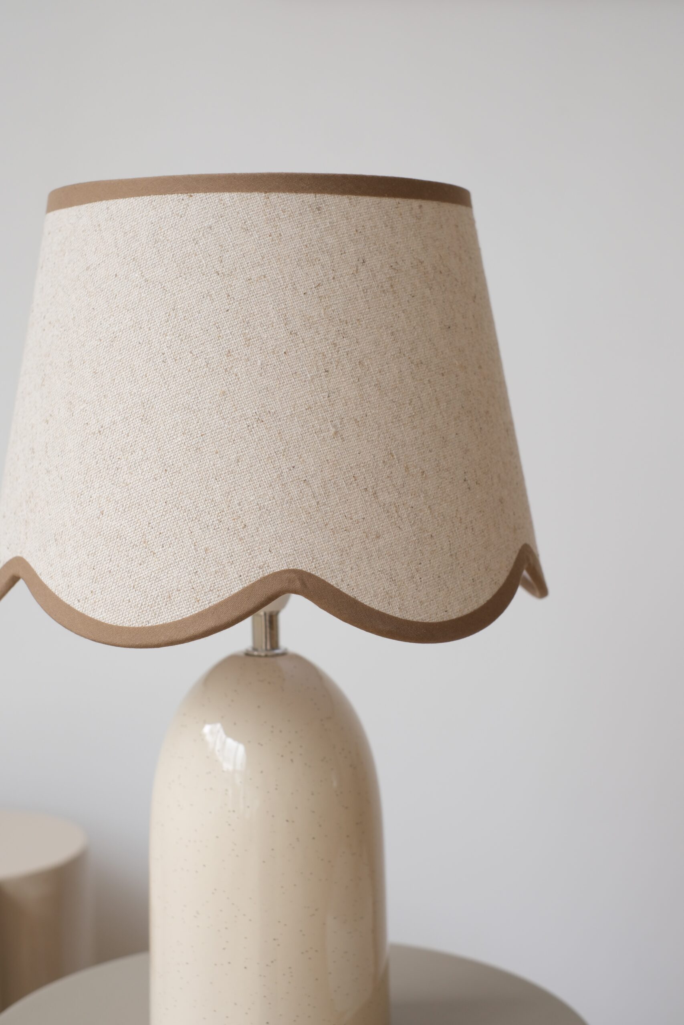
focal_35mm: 53
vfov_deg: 37.5
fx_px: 1510
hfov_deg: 25.5
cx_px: 342
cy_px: 512
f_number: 4
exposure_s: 1/52
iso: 320
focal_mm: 35
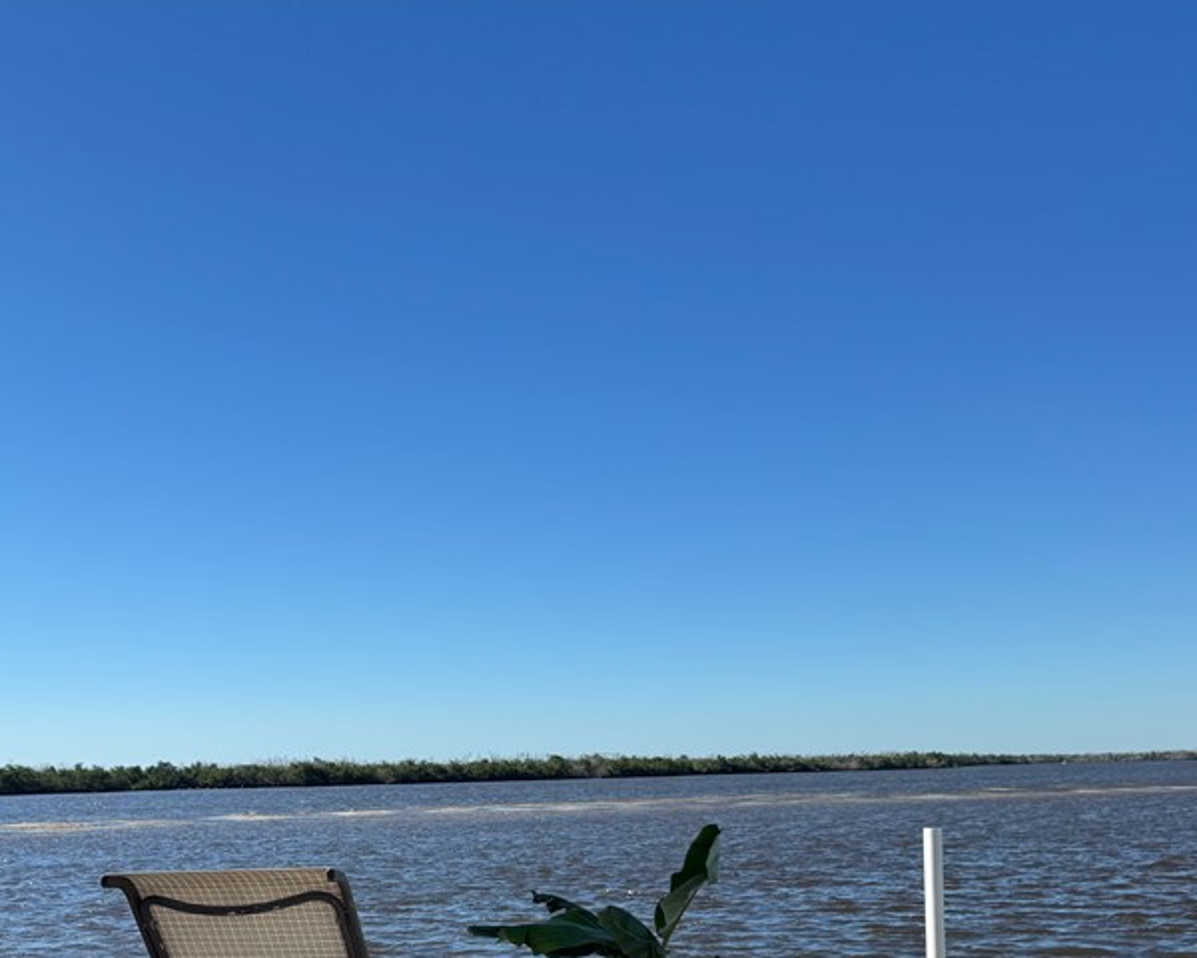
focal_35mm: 40
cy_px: 746
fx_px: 1417
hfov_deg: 45.5
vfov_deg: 36.3
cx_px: 479
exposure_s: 1/4310
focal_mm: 6.76
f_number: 1.78
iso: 80
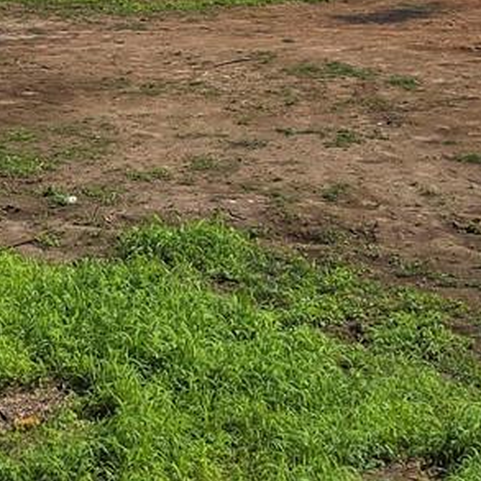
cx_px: 126
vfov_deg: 15.7
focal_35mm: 111
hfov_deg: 15.6
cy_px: 207
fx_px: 1745
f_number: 1.8
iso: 64
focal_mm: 5.4
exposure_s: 1/7891
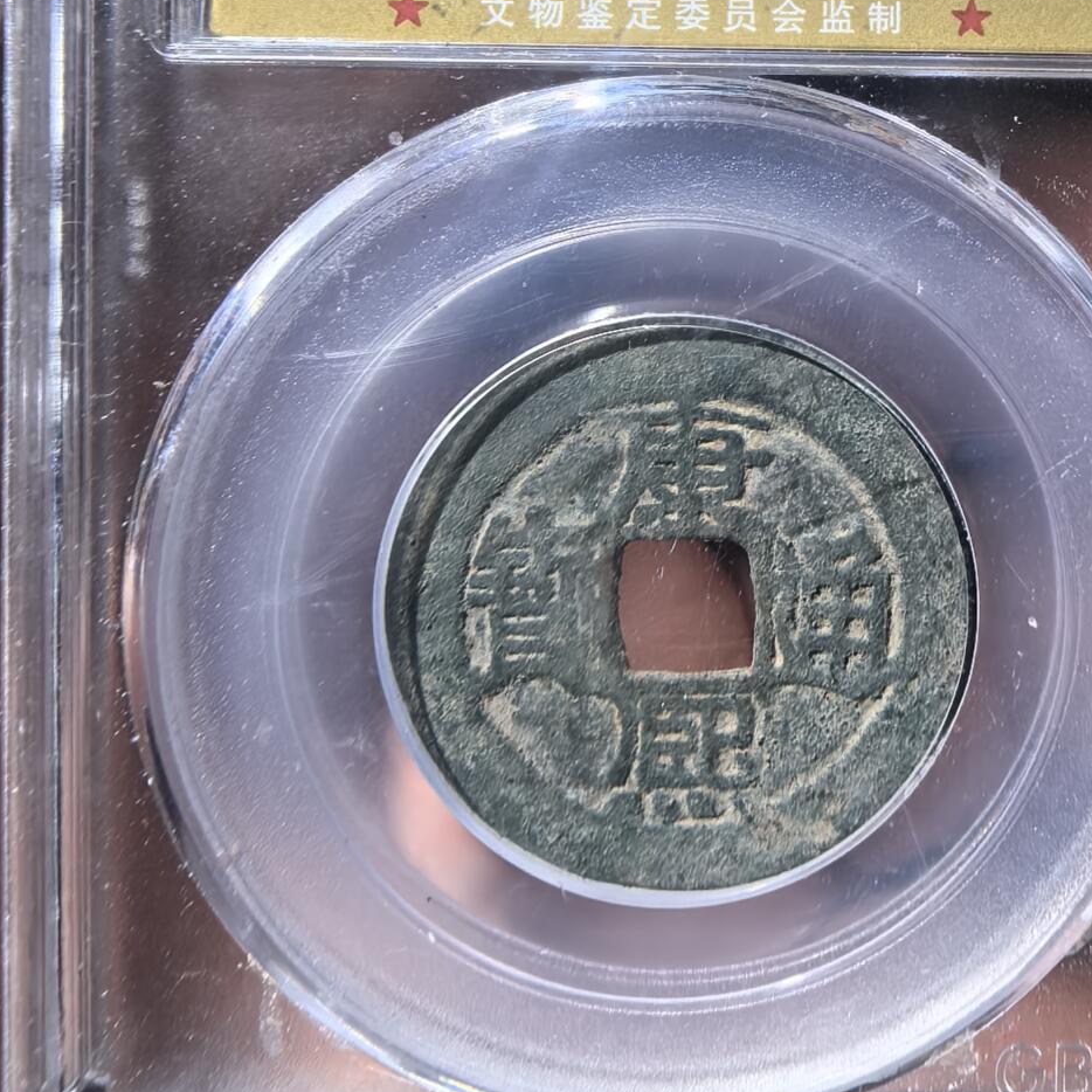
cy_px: 455
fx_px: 1642
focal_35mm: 46
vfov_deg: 36.7
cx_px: 760
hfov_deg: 36.3
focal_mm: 1.95
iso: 50
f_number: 2.2
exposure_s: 1/125
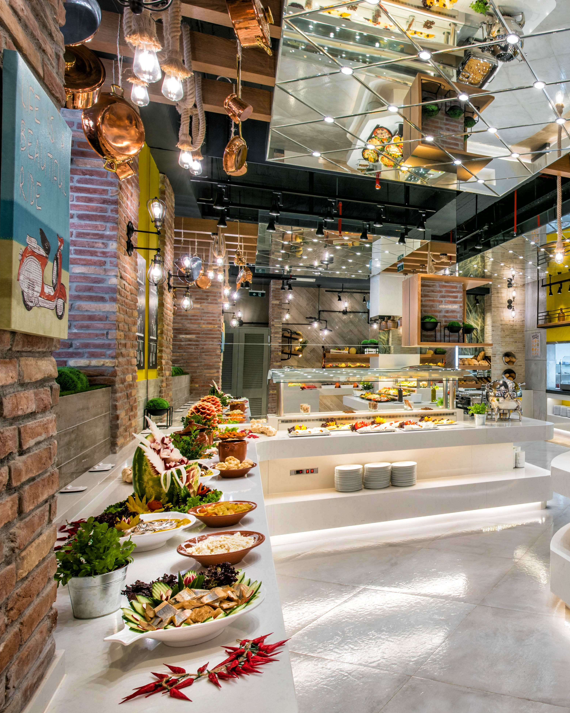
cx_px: 523
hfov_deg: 48.6
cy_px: 354
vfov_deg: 66.0
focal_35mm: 26
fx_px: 548
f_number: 13
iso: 160
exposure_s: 1/2.5
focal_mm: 18
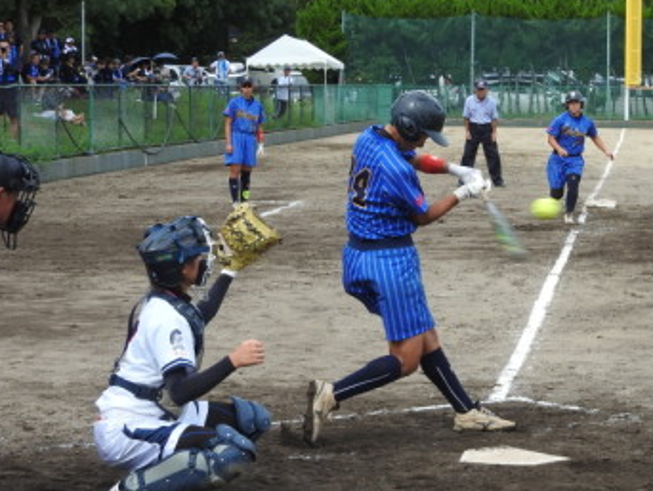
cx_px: 548
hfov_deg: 17.1
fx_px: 2152
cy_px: 310
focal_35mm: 114
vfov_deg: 13.0
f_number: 4.2
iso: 100
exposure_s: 1/400
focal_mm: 11.6
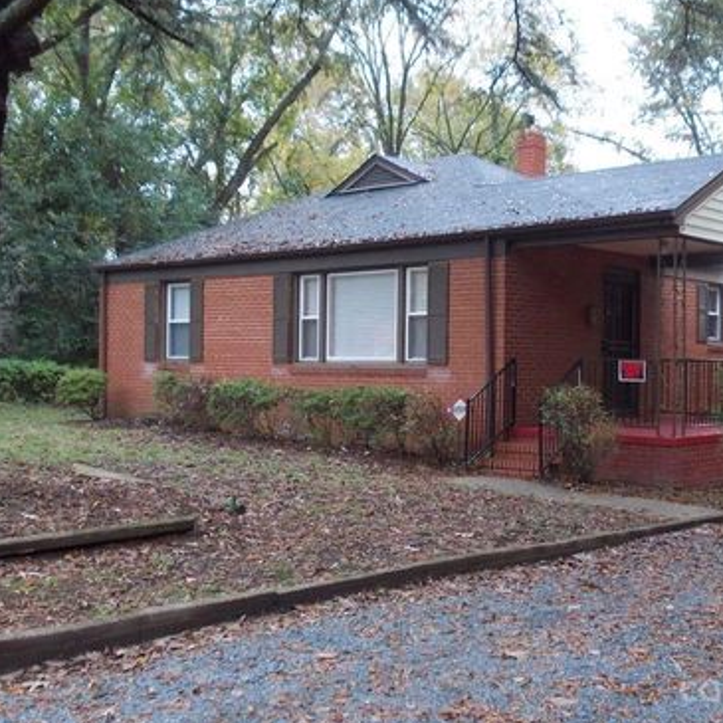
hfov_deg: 36.6
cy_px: 362
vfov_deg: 36.8
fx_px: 1087
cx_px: 458
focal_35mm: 46
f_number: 3.1
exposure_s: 1/30
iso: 160
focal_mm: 5.3
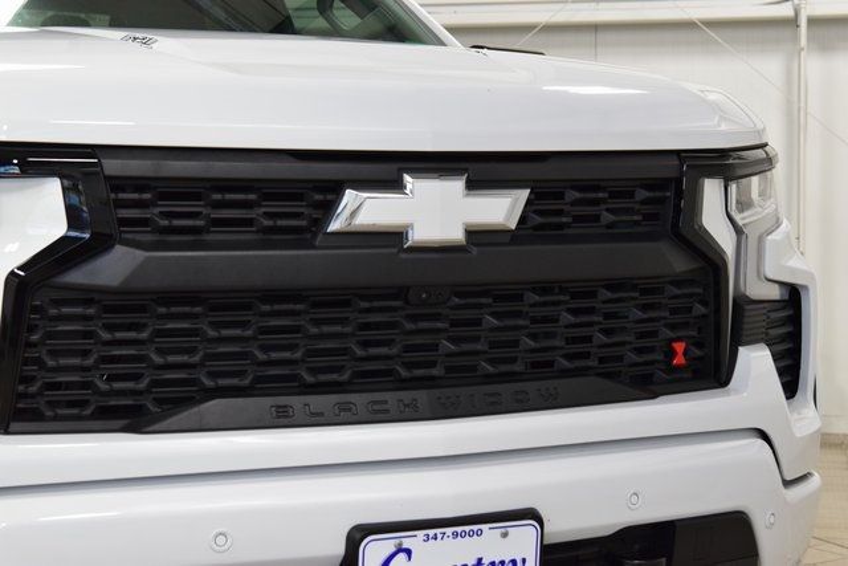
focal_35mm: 75
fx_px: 1767
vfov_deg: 18.2
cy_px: 283
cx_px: 424
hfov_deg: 27.0
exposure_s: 1/60
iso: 1600
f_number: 6.3
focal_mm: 50
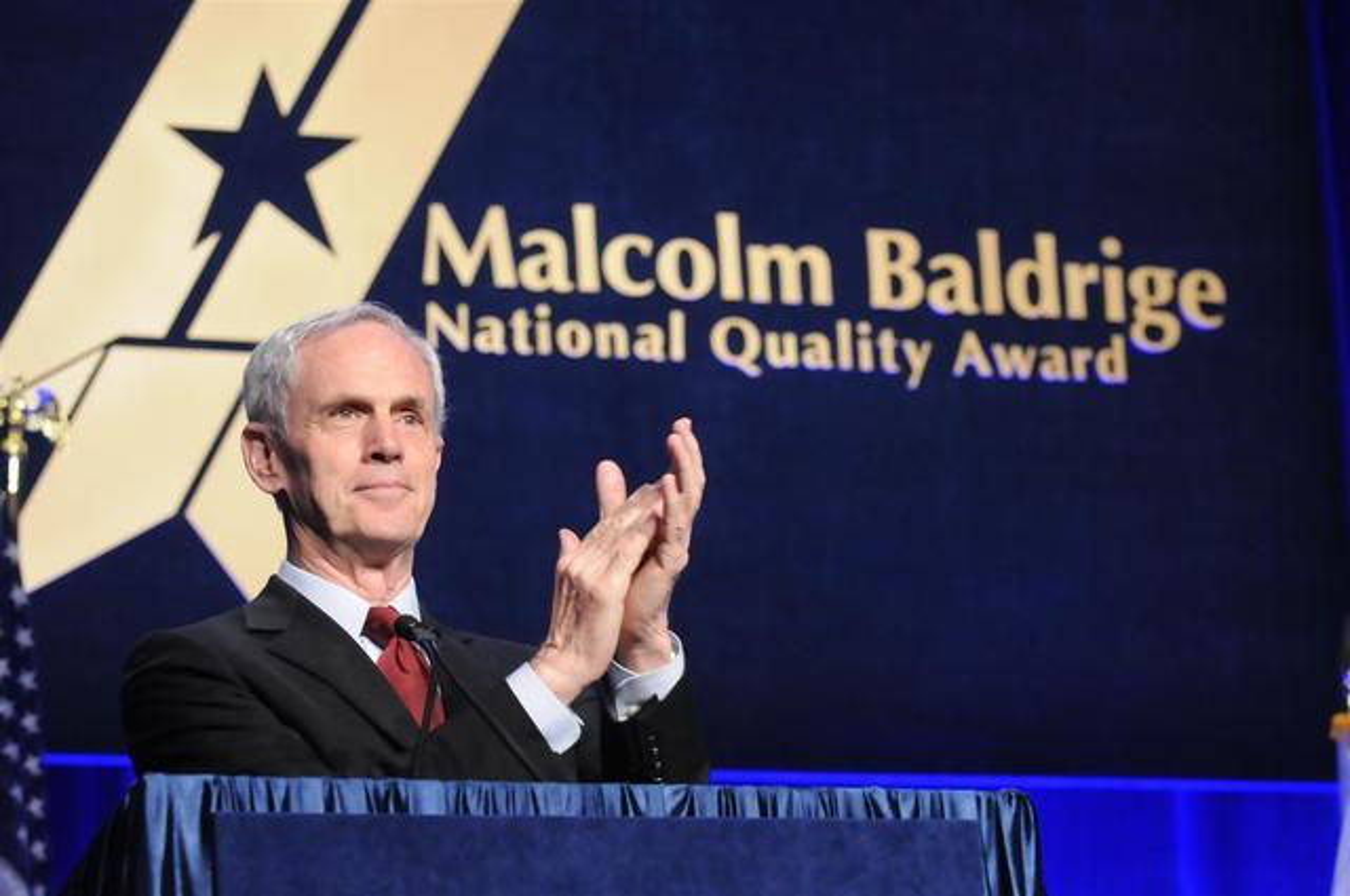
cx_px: 675
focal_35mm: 117
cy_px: 448
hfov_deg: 17.5
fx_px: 4382
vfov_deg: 11.7
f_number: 4.5
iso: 2000
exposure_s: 1/160
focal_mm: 78
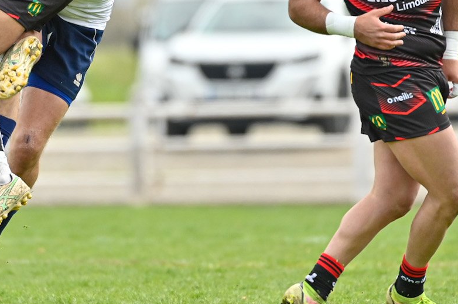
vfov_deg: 1.3
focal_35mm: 1023
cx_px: 214
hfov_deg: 2.0
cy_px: -9
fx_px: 13004
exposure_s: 1/1600
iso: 320
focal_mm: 400
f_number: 4
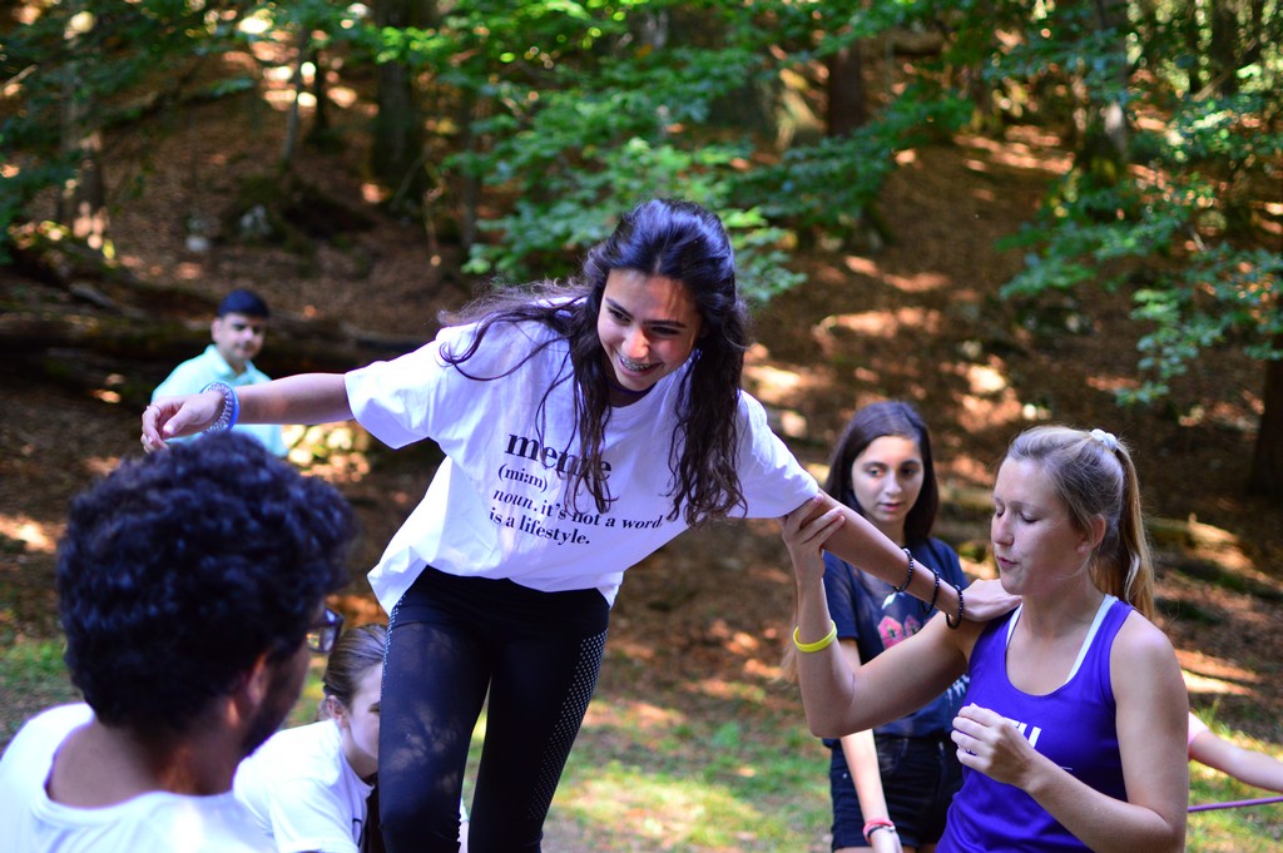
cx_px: 642
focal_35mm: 52
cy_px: 426
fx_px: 1869
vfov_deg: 25.7
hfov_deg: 37.9
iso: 800
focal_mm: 35
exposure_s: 1/320
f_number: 1.8
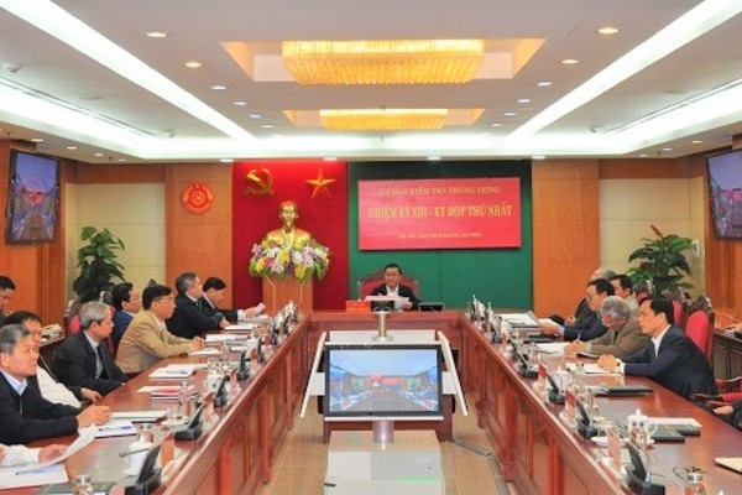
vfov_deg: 29.9
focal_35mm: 45
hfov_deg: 43.6
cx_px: 371
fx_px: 927
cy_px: 248
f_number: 6.3
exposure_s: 1/80
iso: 1000
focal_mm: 30
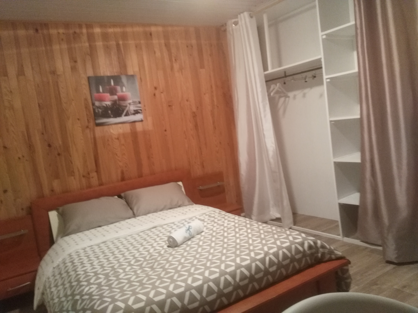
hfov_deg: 63.4
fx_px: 338
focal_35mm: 28
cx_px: 209
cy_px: 156
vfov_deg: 49.7
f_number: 2
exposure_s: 1/17
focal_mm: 2.96
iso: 1279
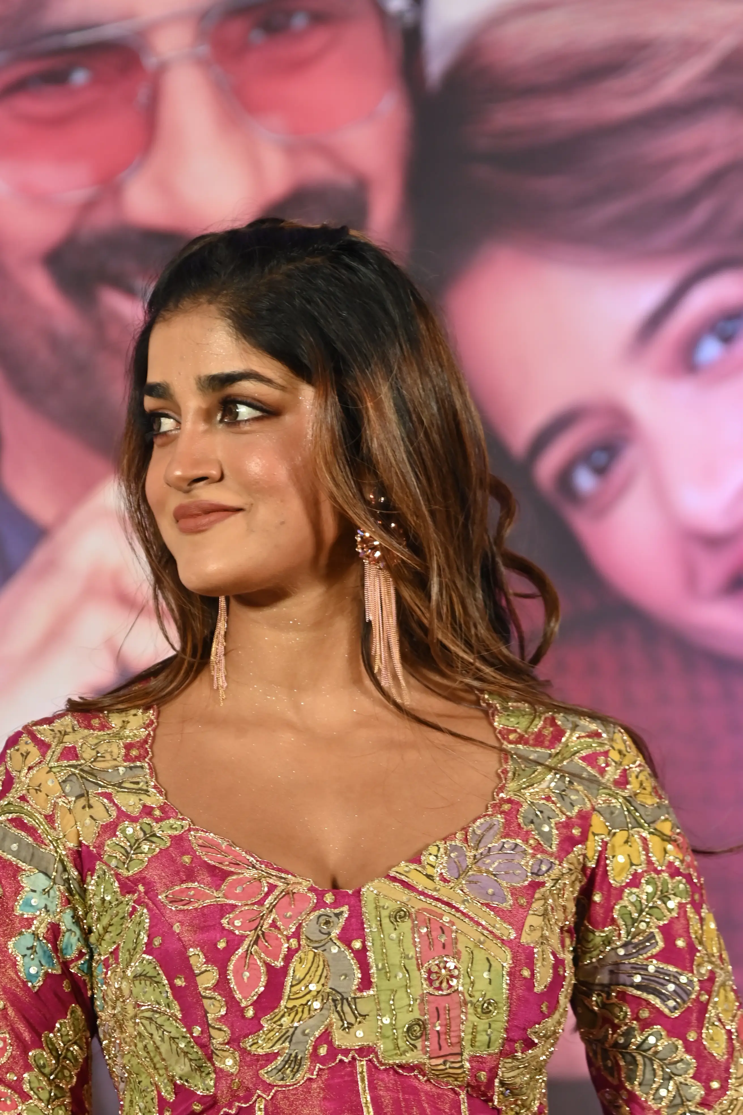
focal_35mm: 180
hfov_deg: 7.6
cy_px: 558
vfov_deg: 11.4
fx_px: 5572
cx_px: 372
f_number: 4.5
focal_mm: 120
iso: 640
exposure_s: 1/125
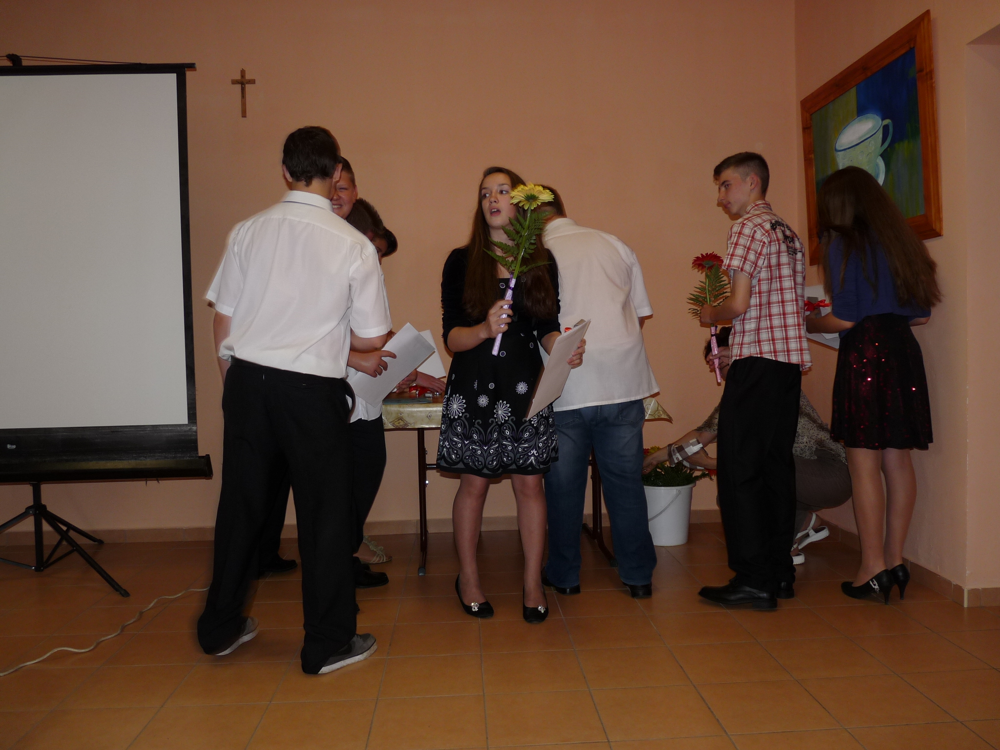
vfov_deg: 51.4
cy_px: 375
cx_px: 500
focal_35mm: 27
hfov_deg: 65.3
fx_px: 780
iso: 100
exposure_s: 1/30
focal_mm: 4.8
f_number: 2.8
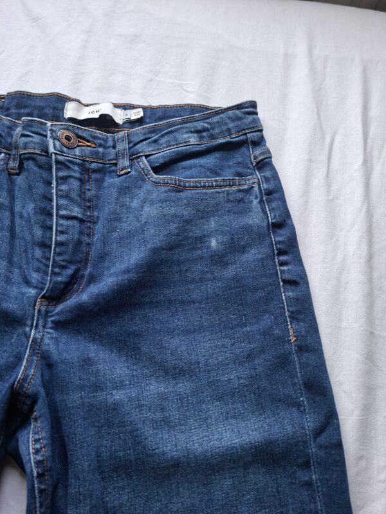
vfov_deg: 73.9
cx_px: 193
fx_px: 342
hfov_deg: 58.9
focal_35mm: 23
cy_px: 257
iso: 100
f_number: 1.8
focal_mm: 5.54
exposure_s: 1/100
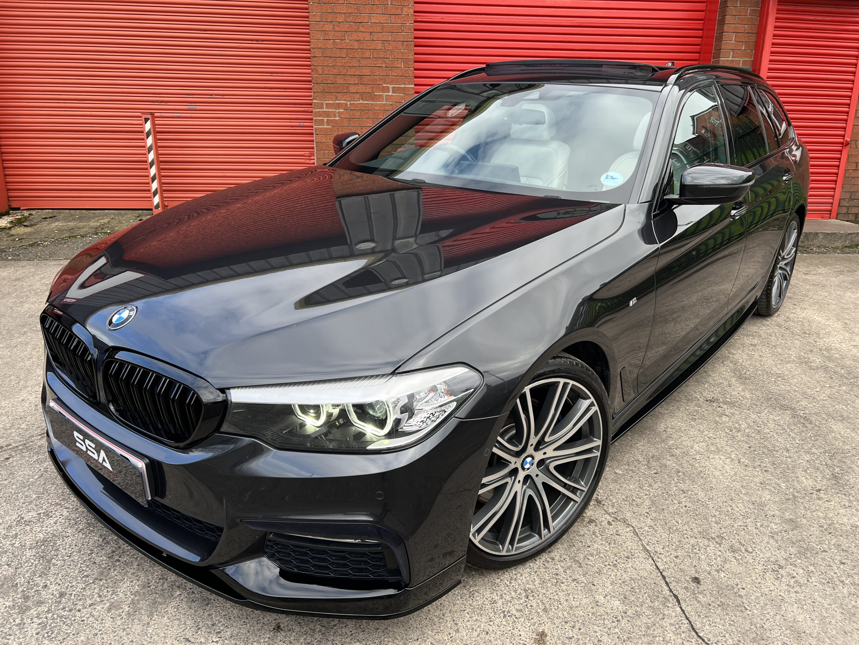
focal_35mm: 26
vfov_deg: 53.1
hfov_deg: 67.3
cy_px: 322
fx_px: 645
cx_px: 430
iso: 50
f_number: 1.5
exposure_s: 1/448
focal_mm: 5.7
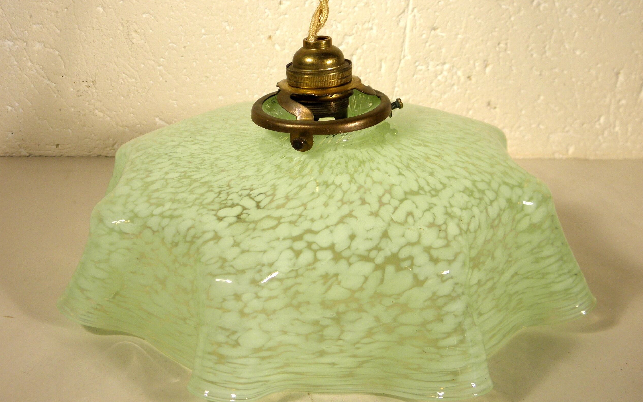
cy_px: 213
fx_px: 736
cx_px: 321
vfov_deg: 30.5
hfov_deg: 47.2
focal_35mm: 42
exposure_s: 1/80
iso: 100
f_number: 3.8
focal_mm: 7.1
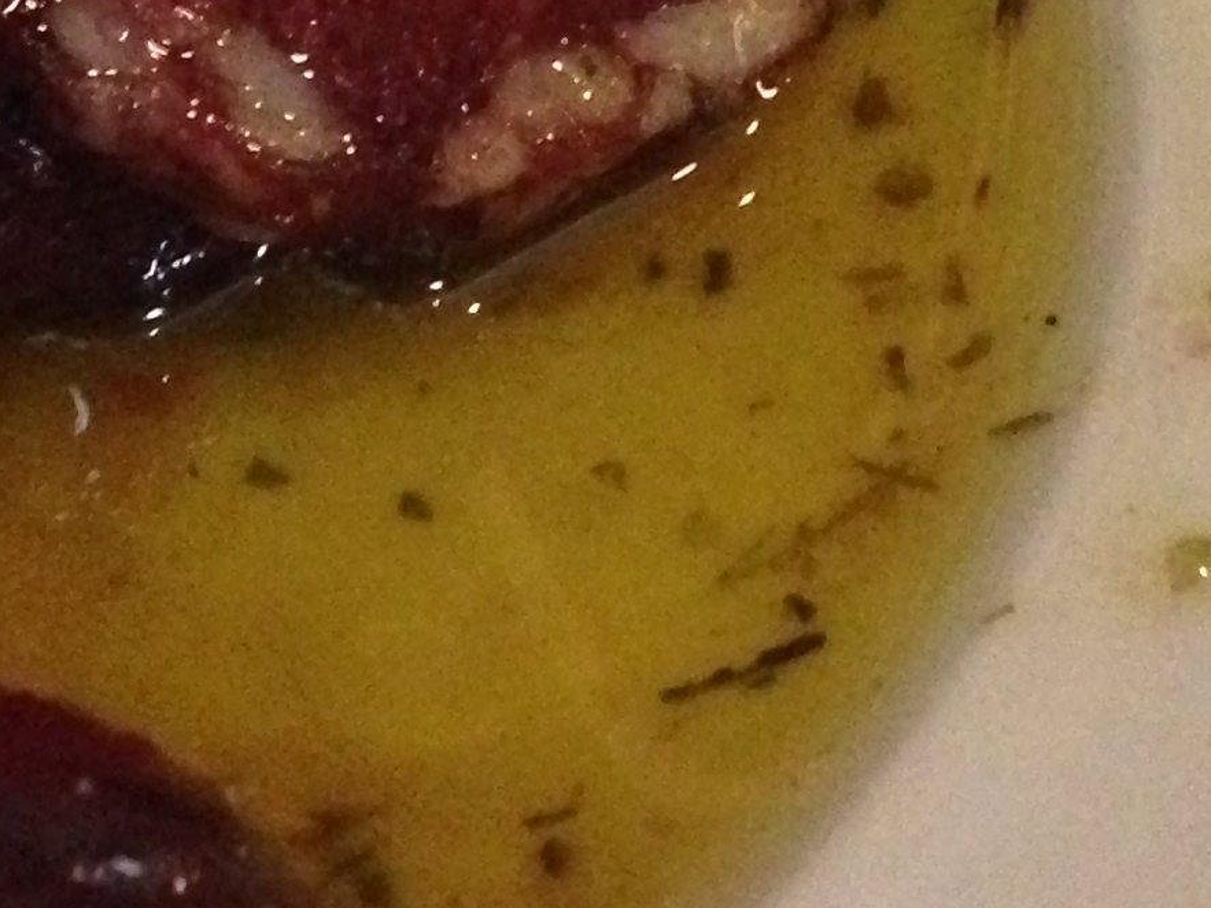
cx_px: -56
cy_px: 250
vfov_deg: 12.1
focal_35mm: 122
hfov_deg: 15.8
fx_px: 4267
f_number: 2.4
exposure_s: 1/15
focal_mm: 4.12
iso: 800
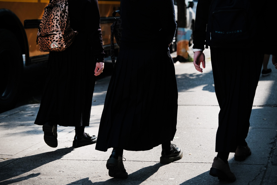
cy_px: 92
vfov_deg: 16.5
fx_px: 639
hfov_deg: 24.5
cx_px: 138
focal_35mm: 83
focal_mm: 55
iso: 160
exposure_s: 1/1400
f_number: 2.8
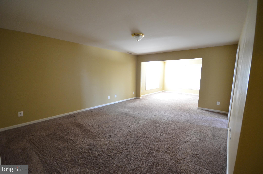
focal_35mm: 15
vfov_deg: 77.1
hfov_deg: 100.5
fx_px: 109
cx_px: 132
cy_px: 87
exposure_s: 1/30
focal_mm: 10
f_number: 4
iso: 1250
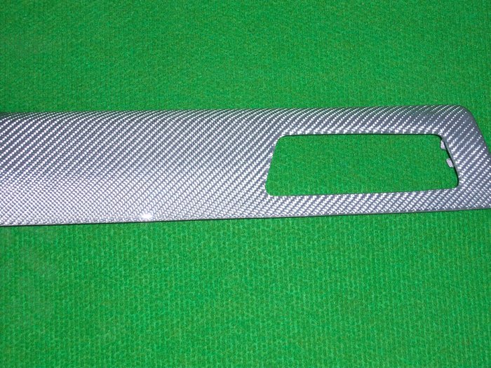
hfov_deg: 24.1
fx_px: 1149
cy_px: 184
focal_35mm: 81
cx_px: 246
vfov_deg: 18.2
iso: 80
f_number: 4
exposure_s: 1/80
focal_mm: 17.1
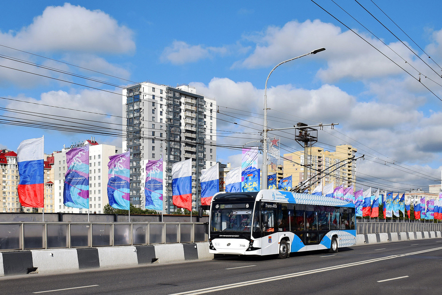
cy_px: 148
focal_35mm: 30
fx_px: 368
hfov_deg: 61.9
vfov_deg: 43.6
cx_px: 221
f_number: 9
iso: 200
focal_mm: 20
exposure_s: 1/640
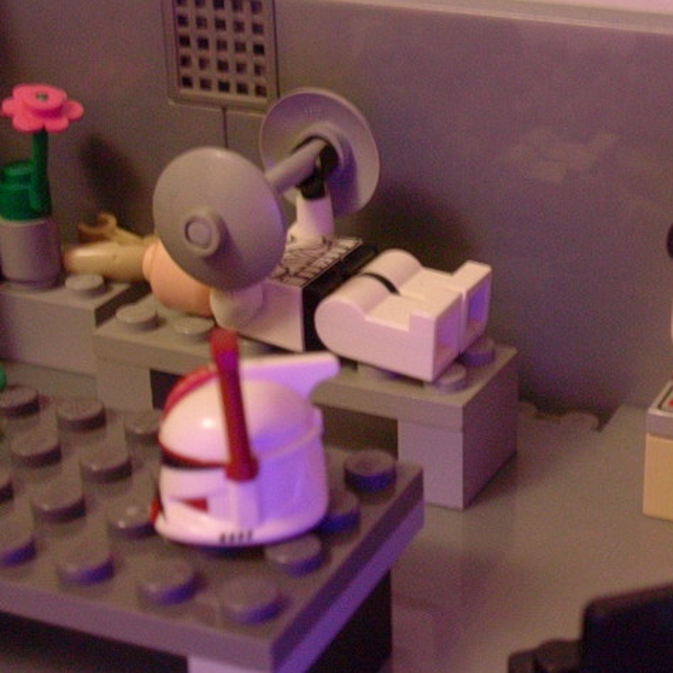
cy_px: 336
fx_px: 1760
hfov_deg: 21.6
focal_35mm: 80
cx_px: 443
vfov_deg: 21.7
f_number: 3.6
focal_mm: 10.2
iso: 200
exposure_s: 1/2.7
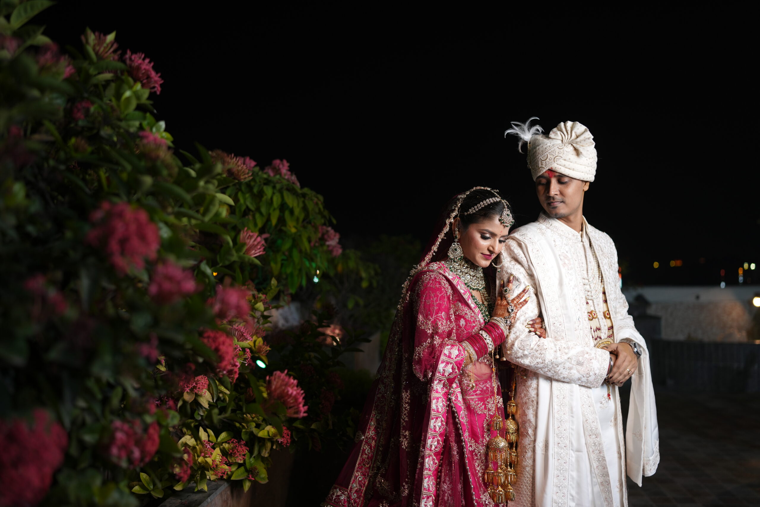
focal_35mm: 35
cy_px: 254
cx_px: 380
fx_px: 739
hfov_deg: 54.4
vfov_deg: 37.9
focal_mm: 35
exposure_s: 1/200
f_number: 1.8
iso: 320
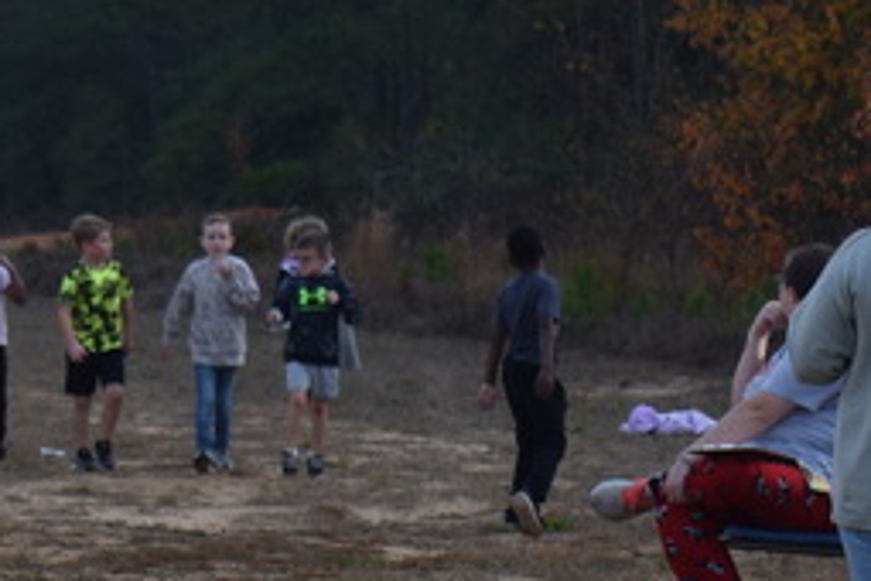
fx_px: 6255
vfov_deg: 5.3
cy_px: 875
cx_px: 478
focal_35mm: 259
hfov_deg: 8.0
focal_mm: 55
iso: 100
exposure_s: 1/200
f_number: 7.1
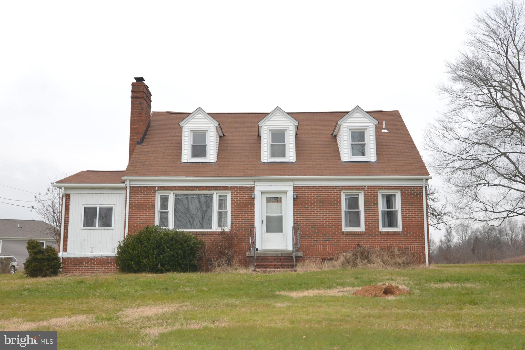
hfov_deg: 53.1
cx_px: 262
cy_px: 175
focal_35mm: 36
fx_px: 525
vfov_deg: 36.9
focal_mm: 24
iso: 100
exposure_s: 1/160
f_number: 6.3
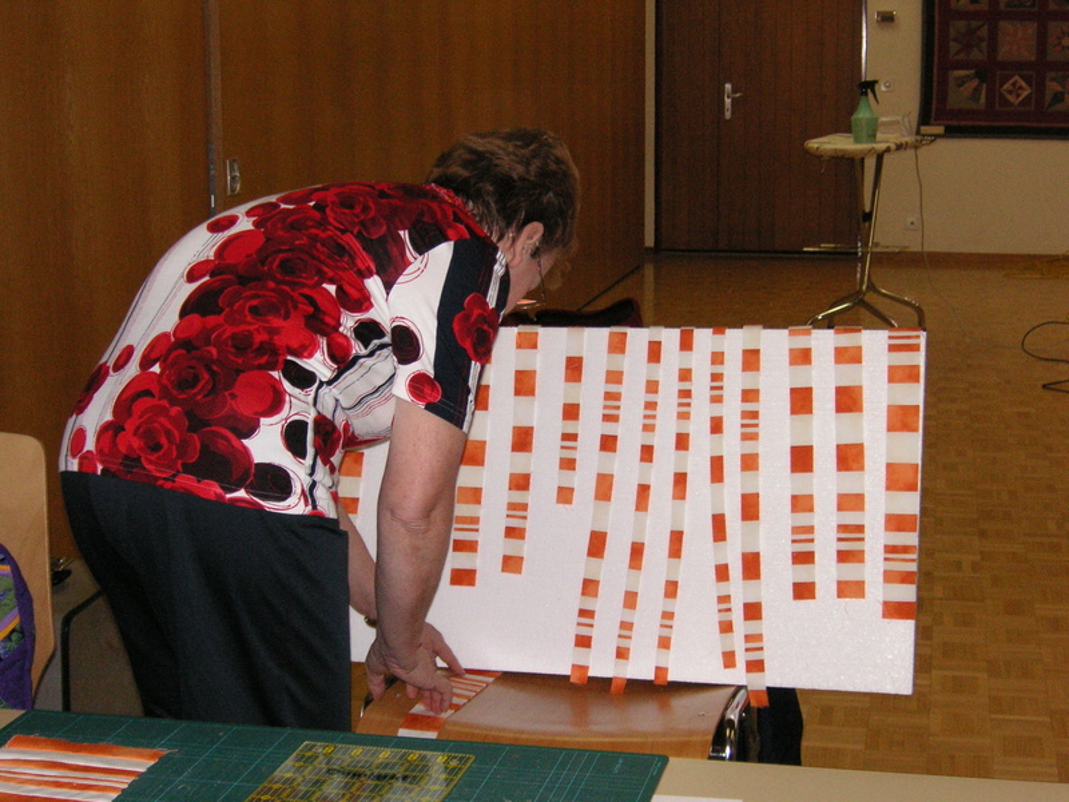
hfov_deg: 31.7
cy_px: 401
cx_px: 534
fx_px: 1884
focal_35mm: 61
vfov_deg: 24.0
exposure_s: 1/60
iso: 160
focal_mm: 10.2
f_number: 3.9
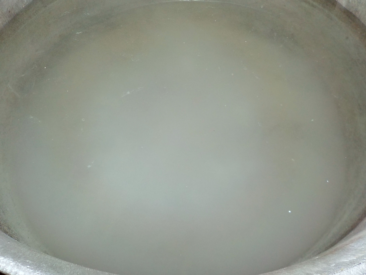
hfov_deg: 60.0
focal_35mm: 30
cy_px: 138
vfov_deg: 46.8
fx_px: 317
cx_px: 183
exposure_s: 1/30
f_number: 3.3
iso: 200
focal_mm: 4.1
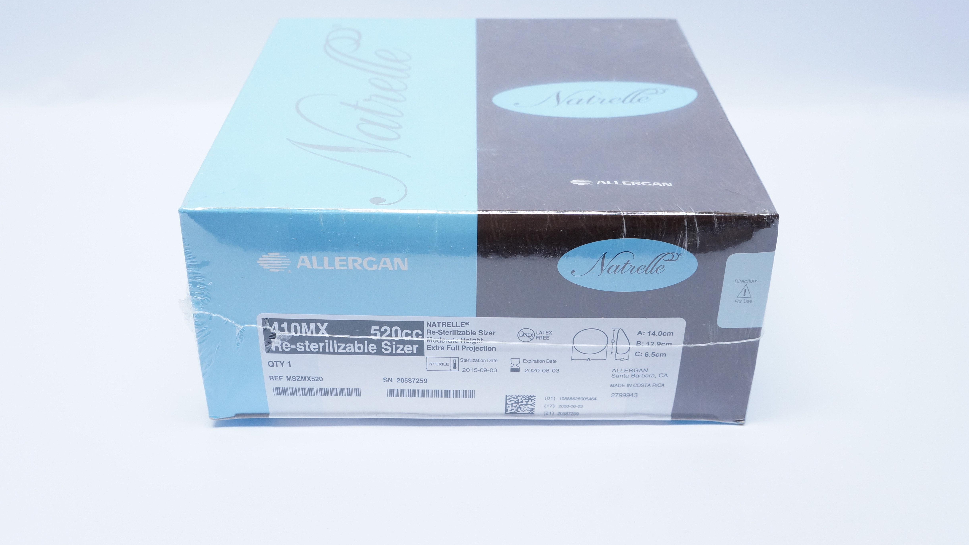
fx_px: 976
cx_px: 482
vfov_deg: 31.1
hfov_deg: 52.8
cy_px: 221
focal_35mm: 38
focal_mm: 24
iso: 800
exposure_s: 1/40
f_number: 6.3
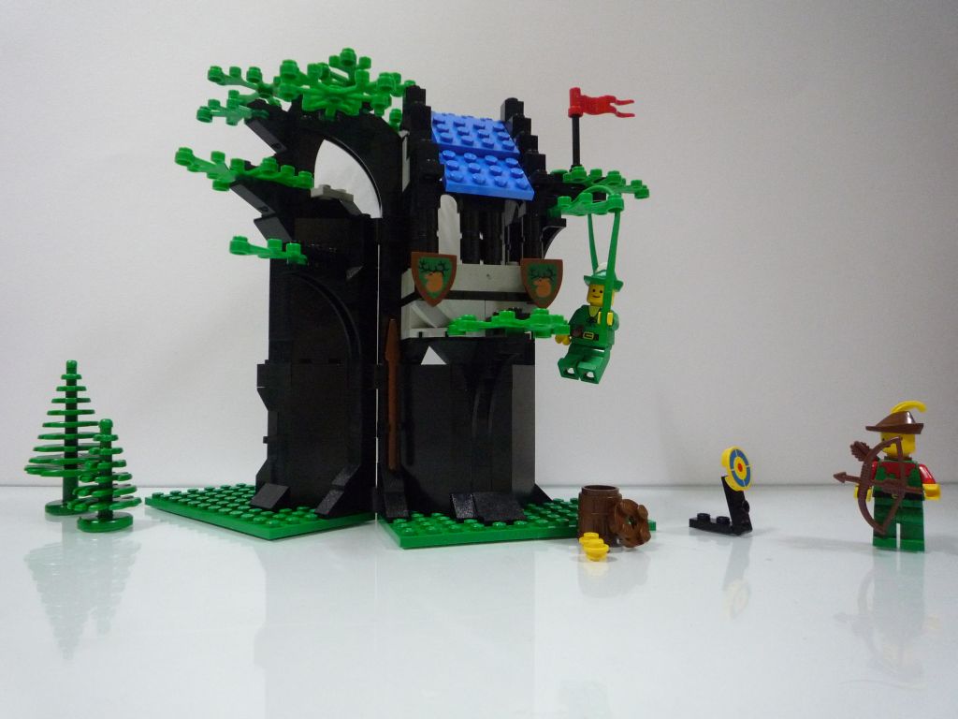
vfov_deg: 54.9
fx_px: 692
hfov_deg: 69.4
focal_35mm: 25
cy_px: 360
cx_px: 479
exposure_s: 1/20
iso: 400
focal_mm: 4.4
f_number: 2.8
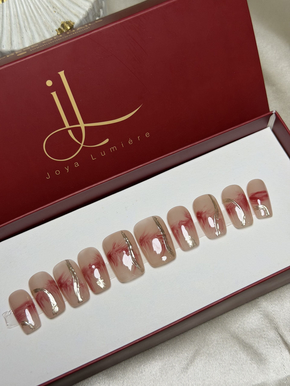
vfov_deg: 39.7
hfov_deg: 30.3
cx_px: 145
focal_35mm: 48
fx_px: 536
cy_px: 193
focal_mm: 6.76
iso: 80
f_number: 1.78
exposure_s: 1/100
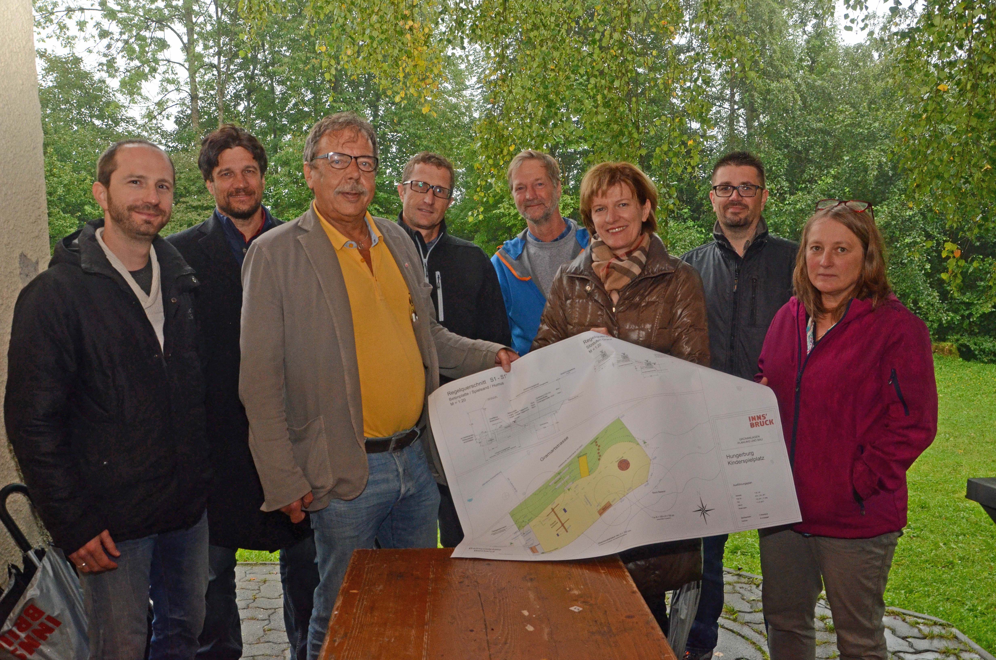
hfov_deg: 59.6
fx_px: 870
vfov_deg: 41.5
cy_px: 330
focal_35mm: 32
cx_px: 498
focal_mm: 21
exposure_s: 1/60
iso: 1250
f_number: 8
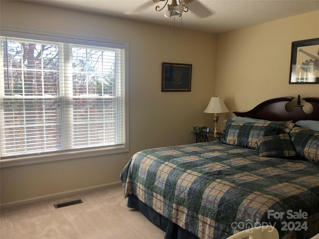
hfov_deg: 63.4
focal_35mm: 28
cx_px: 160
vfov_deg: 49.7
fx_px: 258
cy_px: 120
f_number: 1.8
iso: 50
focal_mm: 3.99
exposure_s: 1/120
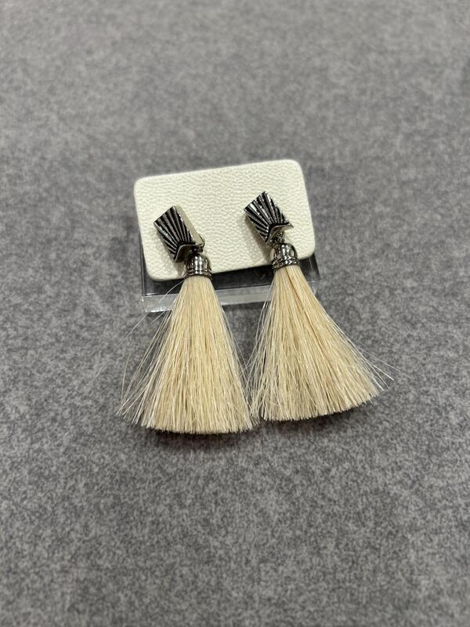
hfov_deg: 53.1
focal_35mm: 26
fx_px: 471
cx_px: 235
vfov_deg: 67.3
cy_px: 314
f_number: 1.5
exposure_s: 1/120
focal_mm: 5.7
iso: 40
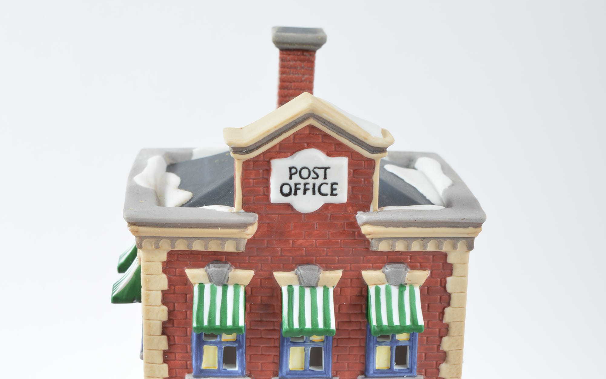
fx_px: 1520
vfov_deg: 13.9
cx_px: 303
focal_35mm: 92
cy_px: 411
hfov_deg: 22.6
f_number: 11
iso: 100
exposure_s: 1/160
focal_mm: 40
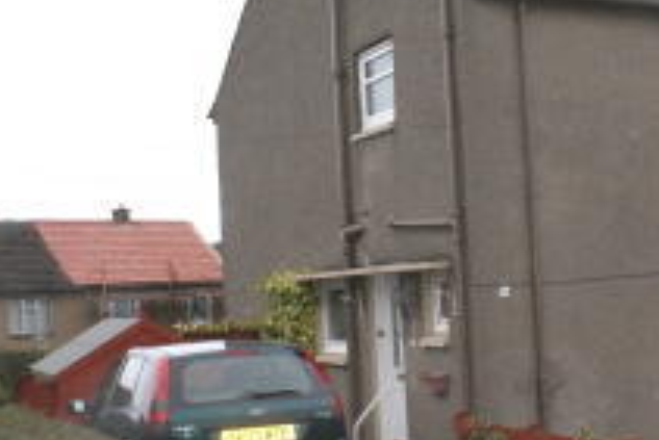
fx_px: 1044
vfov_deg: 23.8
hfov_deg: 34.5
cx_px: 468
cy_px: 192
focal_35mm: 57
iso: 400
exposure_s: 1/160
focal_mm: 20
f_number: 11
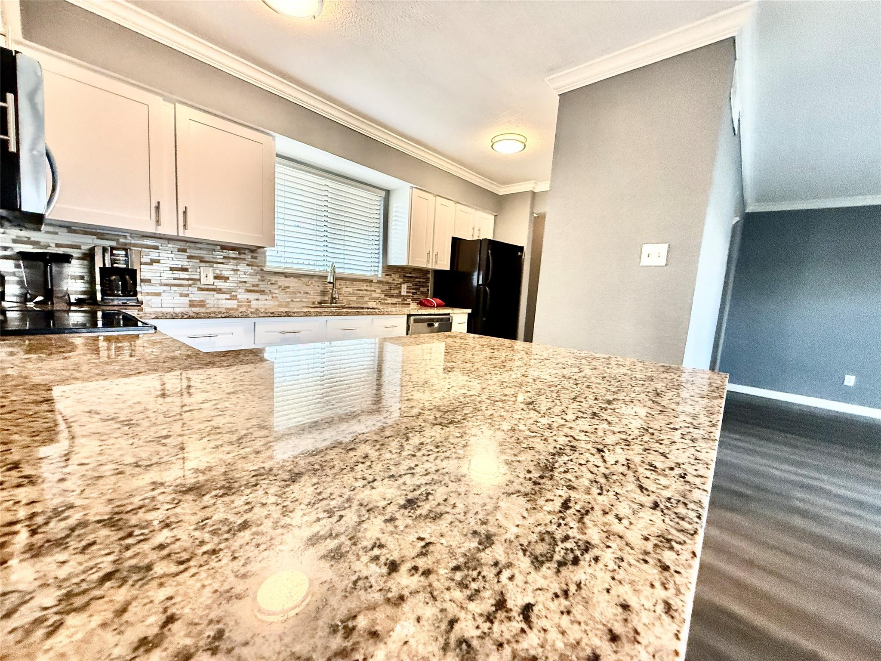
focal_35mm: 14
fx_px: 356
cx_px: 440
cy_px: 330
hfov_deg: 102.1
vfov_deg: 85.7
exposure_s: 1/120
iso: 320
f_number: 2.2
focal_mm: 2.22
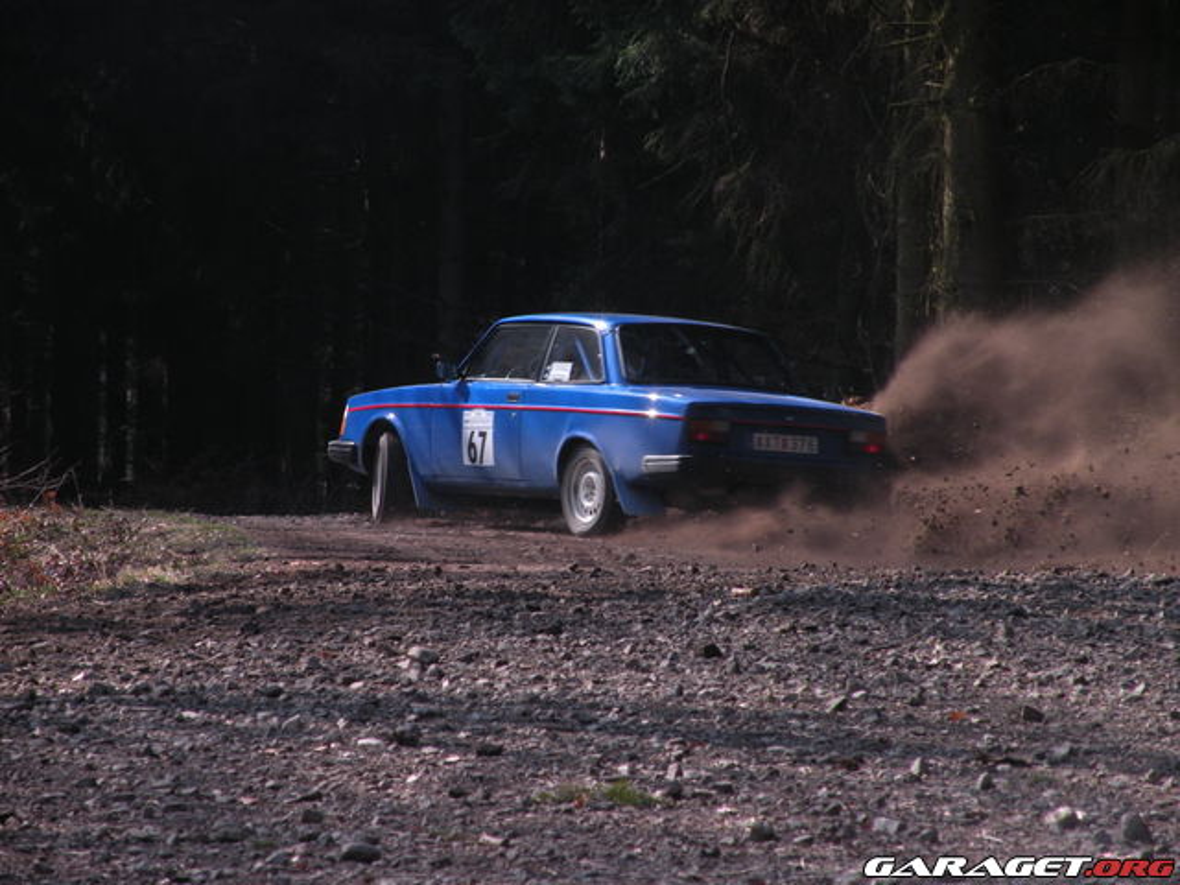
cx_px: 590
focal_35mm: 208
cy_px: 442
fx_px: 7090
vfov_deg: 7.1
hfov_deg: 9.5
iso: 64
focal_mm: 36.9
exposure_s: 1/202
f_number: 5
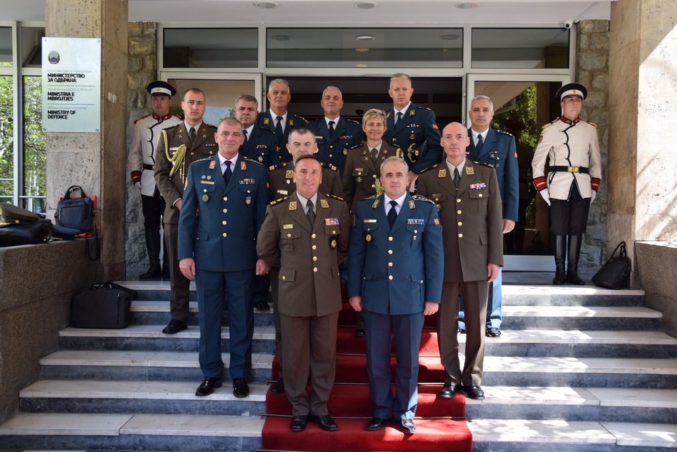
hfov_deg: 53.1
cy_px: 226
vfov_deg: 36.9
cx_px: 338
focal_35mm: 36
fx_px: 677
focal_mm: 24
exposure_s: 1/160
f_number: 6.3
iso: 400
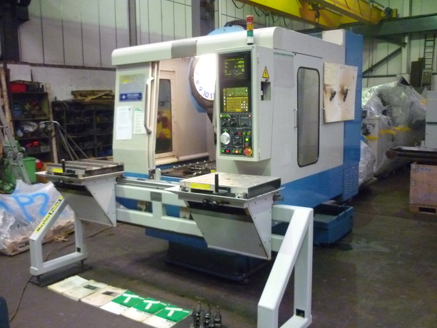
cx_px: 218
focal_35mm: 33
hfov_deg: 55.4
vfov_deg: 42.9
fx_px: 417
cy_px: 164
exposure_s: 1/25
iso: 800
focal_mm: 5.5
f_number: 2.8
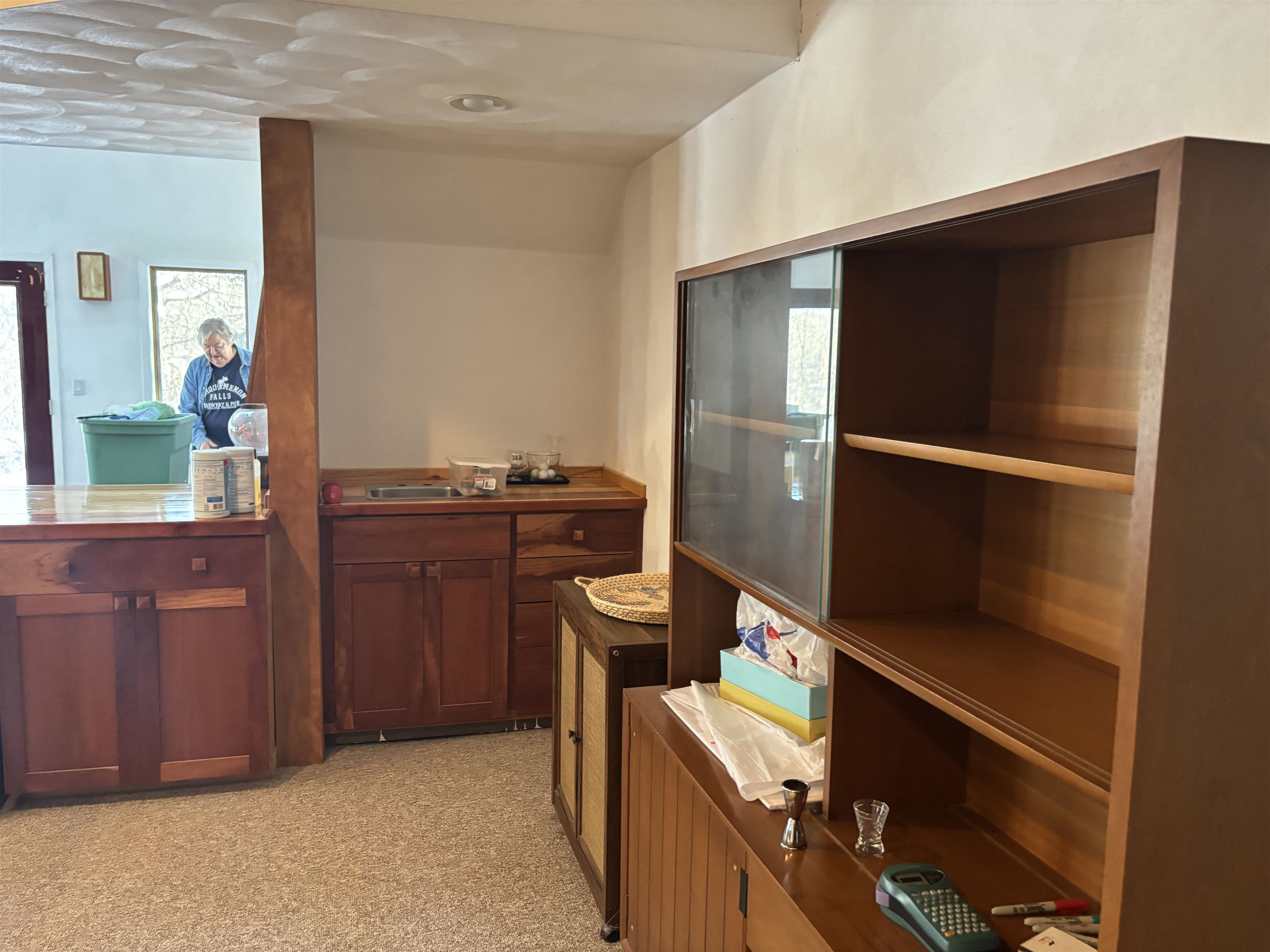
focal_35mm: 26
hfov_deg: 67.3
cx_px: 635
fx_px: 954
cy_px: 476
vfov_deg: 53.1
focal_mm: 5.96
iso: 500
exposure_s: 1/60
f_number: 1.6
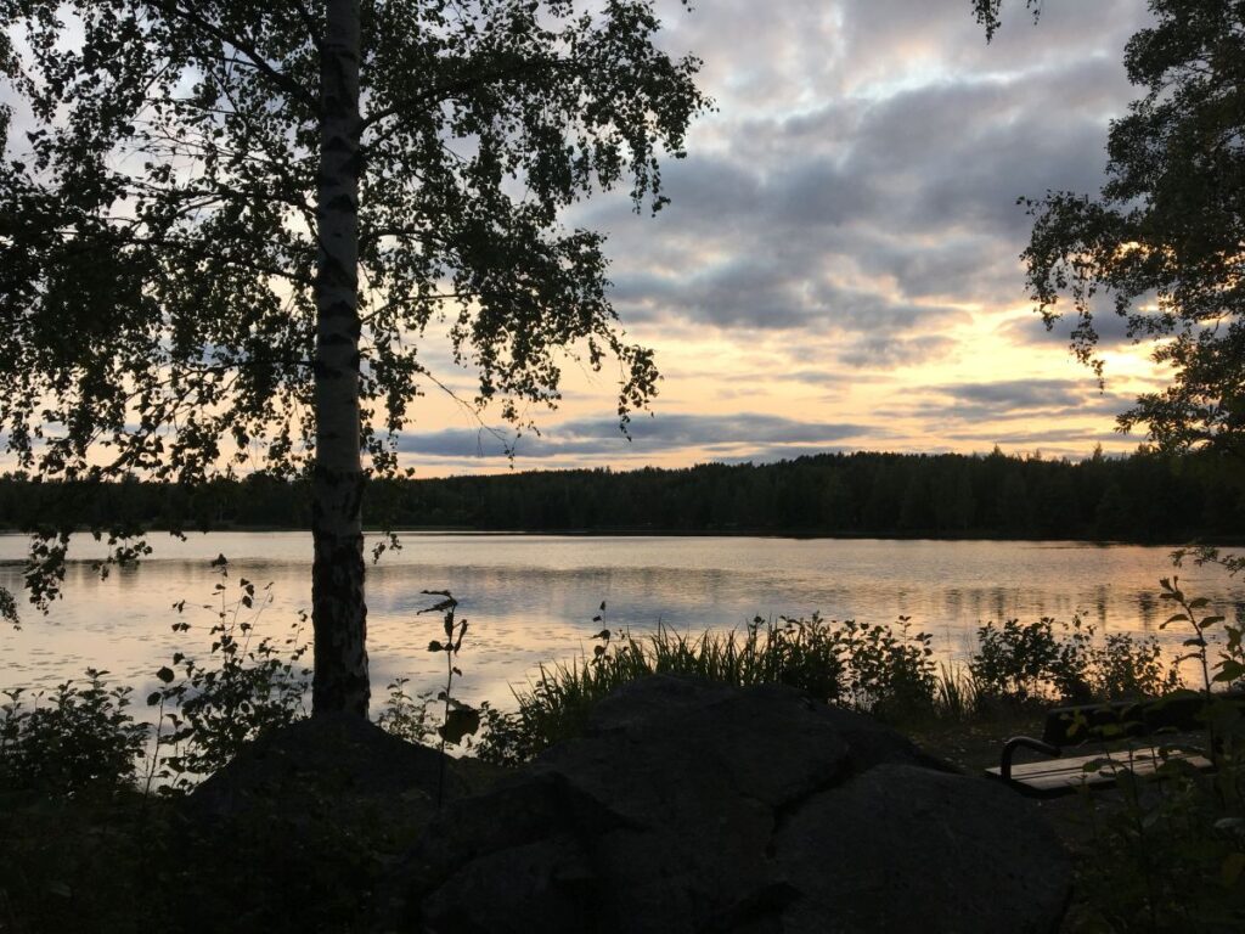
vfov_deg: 48.2
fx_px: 1043
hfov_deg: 61.7
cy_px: 467
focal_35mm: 29
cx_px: 622
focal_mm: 4.15
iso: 25
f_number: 2.2
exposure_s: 1/1099
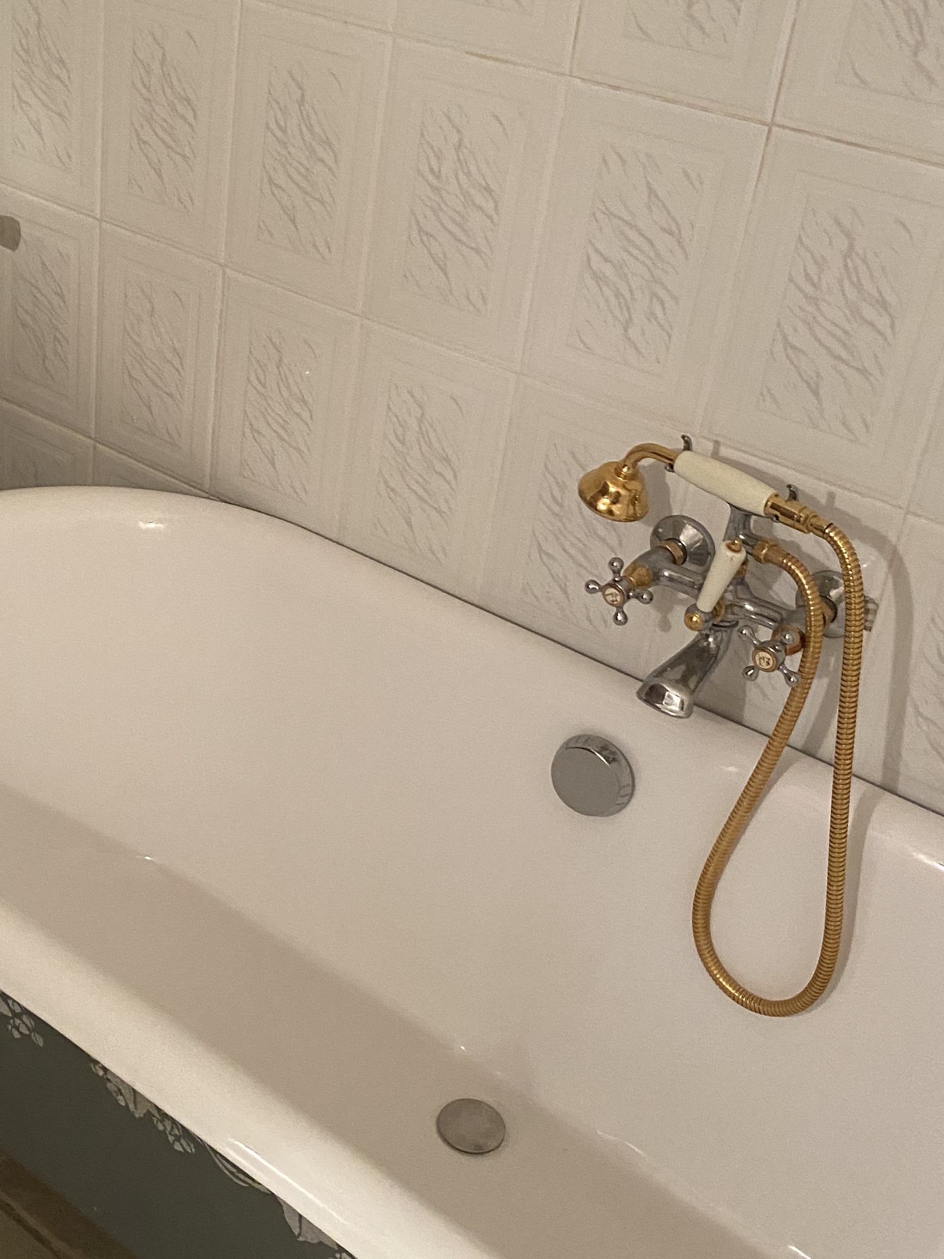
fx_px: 1600
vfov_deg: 42.7
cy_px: 507
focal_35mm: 44
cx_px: 278
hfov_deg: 32.5
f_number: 1.8
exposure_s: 1/50
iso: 320
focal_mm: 4.25
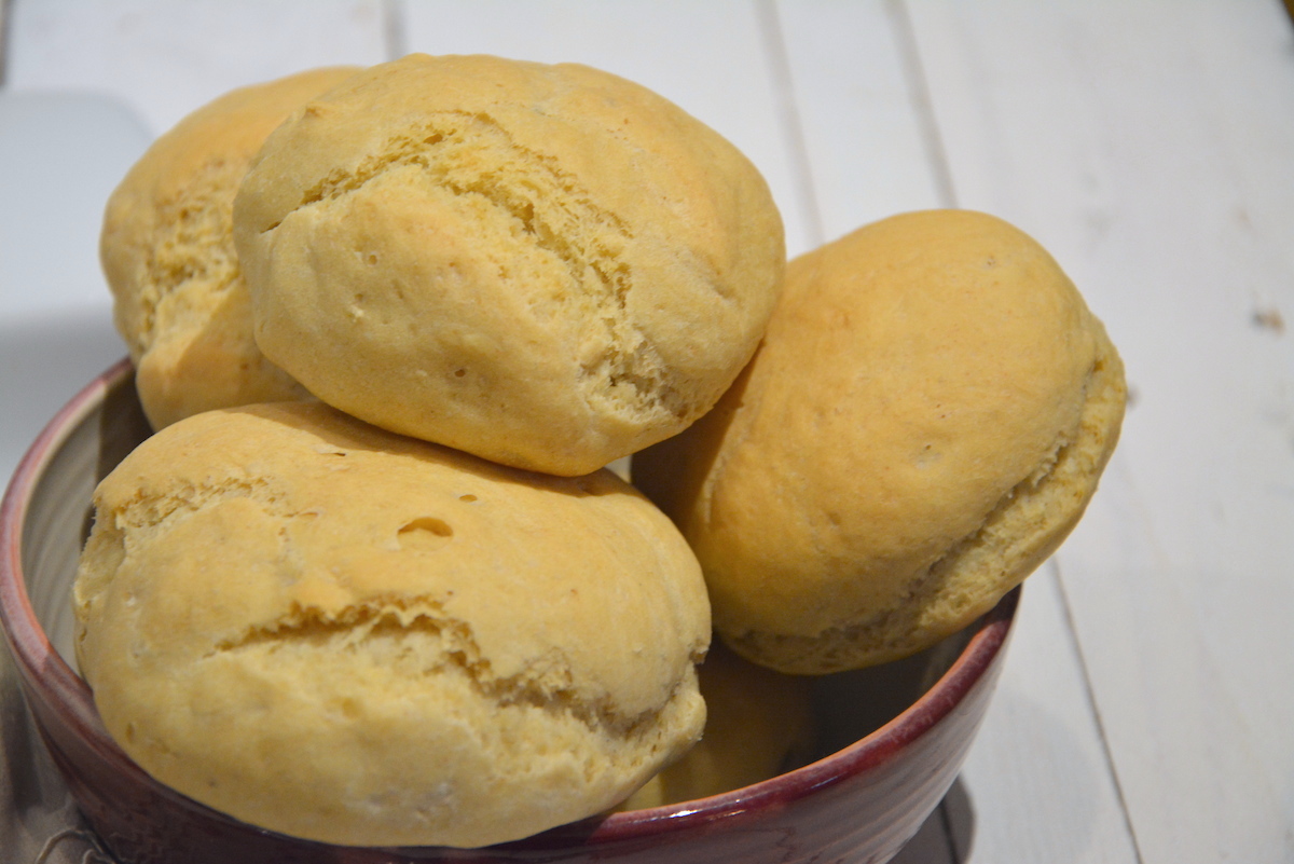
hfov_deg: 18.2
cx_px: 647
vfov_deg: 12.2
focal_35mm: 112
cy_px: 432
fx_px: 4045
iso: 1400
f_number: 5.3
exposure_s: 1/30
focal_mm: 75
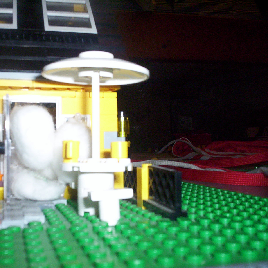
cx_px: 90
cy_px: 135
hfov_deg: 37.2
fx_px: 394
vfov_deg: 37.6
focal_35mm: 45
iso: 140
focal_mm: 4.99
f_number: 4.5
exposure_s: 1/60
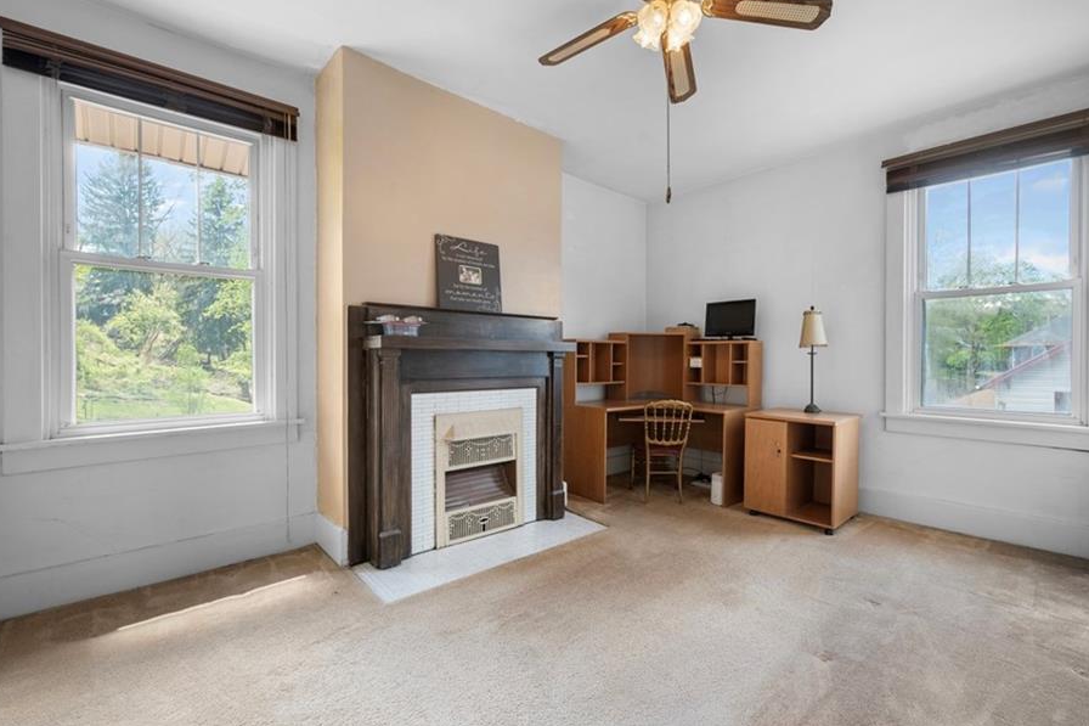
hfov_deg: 96.7
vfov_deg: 73.7
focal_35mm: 16
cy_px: 366
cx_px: 566
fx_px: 484
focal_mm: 14
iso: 400
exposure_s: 1/3
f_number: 8
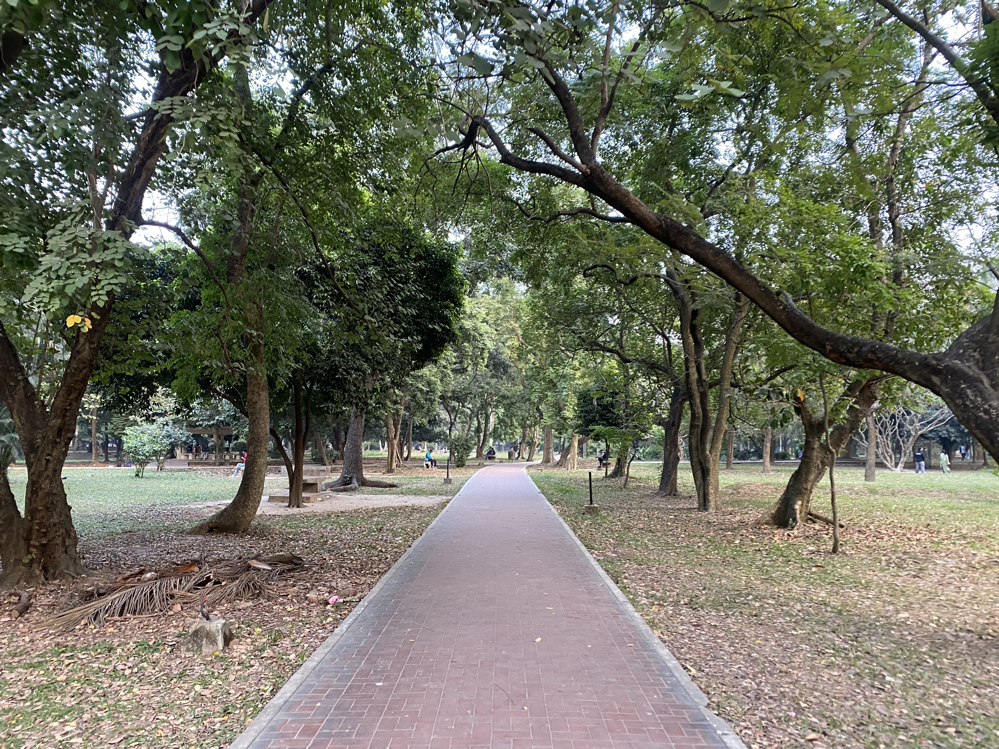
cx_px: 500
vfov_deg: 53.1
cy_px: 374
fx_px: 750
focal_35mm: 26
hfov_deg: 67.3
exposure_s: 1/60
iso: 160
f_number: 1.8
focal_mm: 4.25
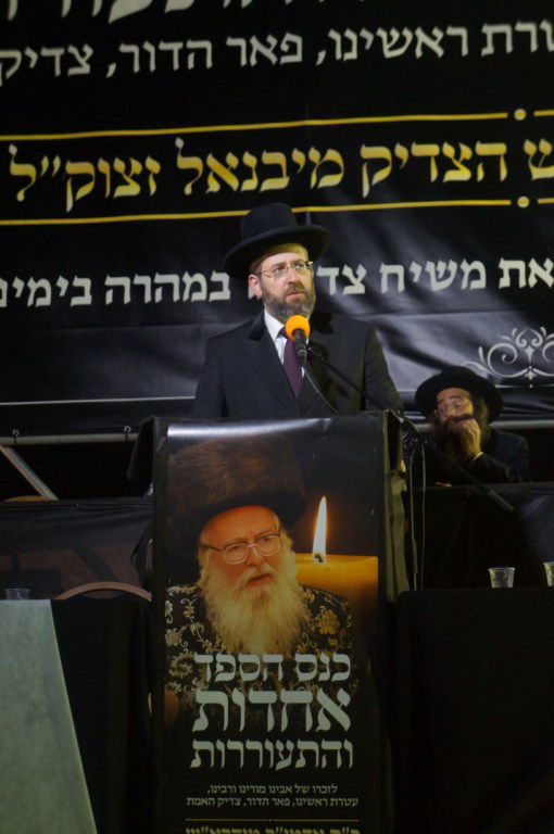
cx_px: 277
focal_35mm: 82
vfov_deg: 24.6
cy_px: 417
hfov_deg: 16.5
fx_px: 1909
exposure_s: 1/30
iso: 3200
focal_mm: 55
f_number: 5.6
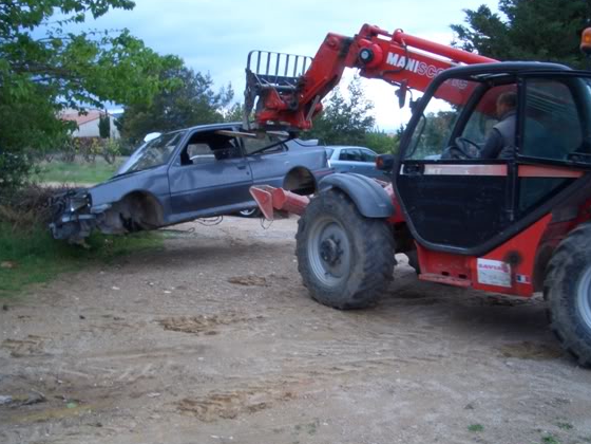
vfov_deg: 35.9
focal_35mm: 40
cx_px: 316
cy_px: 239
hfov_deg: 46.8
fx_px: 683
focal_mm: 5.8
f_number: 2.6
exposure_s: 1/25
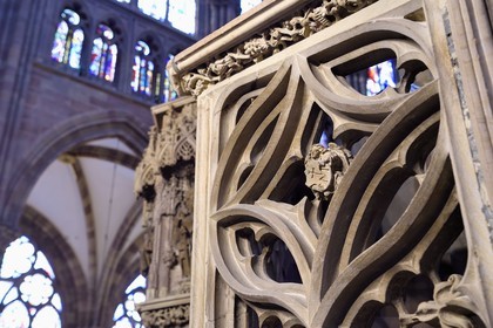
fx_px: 616
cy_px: 164
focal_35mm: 45
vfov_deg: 29.9
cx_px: 246
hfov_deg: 43.6
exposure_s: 1/2.5
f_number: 5.6
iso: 400
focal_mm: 45
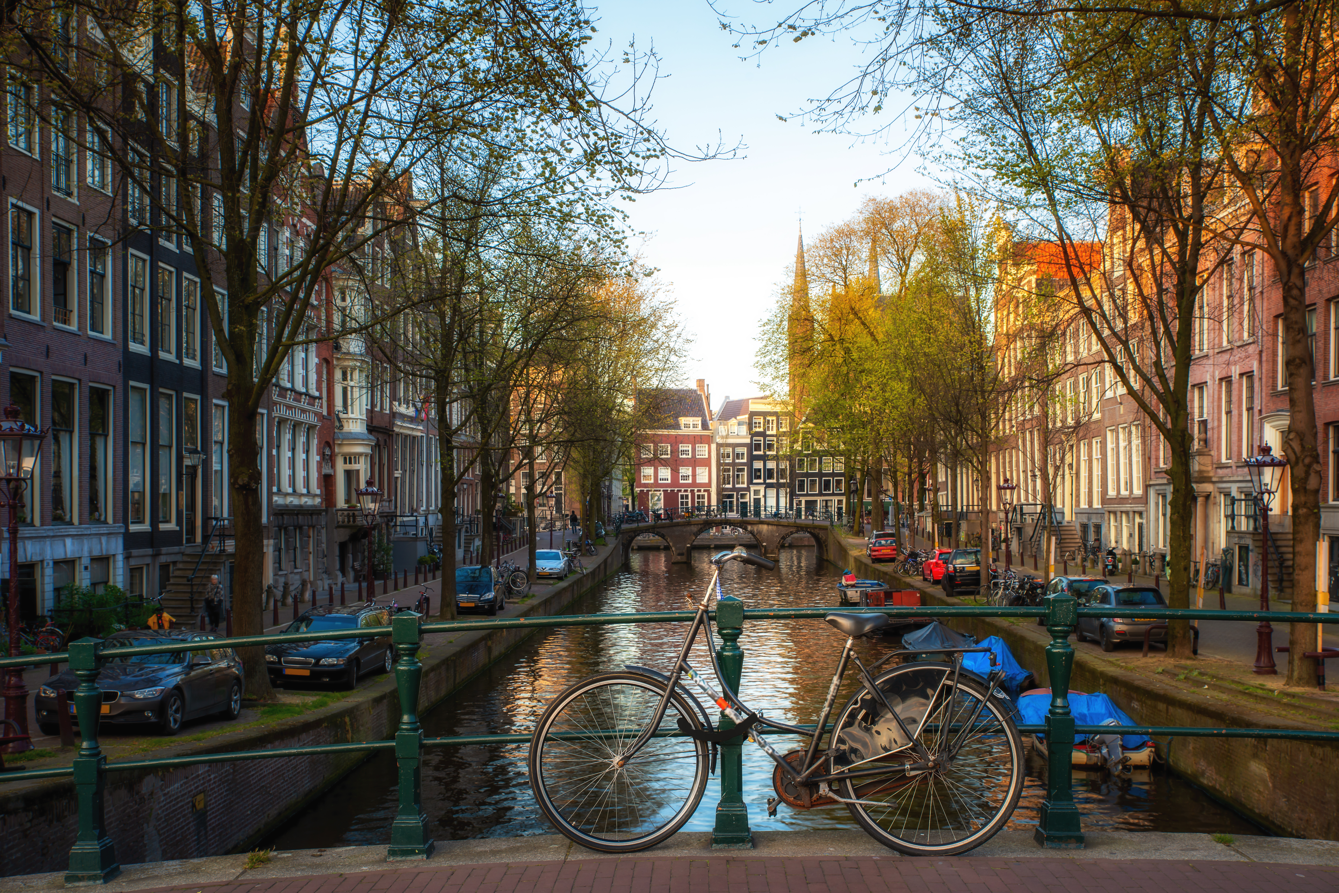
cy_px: 446
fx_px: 1339
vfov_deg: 36.9
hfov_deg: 53.1
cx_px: 670
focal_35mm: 36
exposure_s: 1/15
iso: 100
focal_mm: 36
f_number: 11
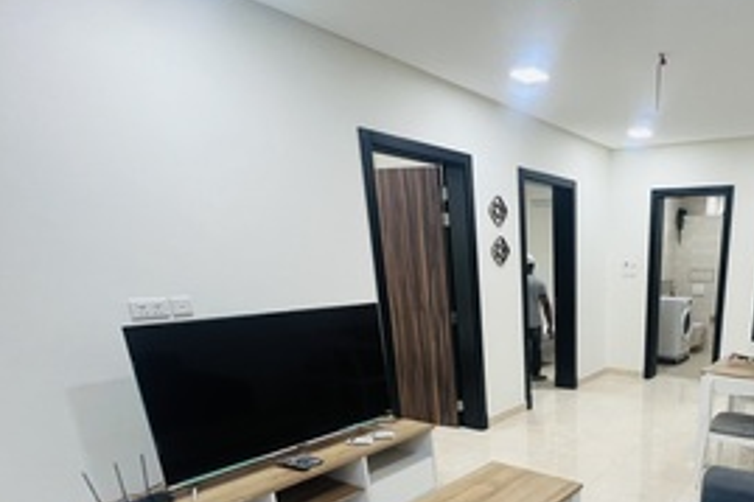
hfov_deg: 69.4
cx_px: 593
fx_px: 481
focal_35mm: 23
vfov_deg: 50.8
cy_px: 419
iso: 250
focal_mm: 1.57
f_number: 1.8
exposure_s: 1/100
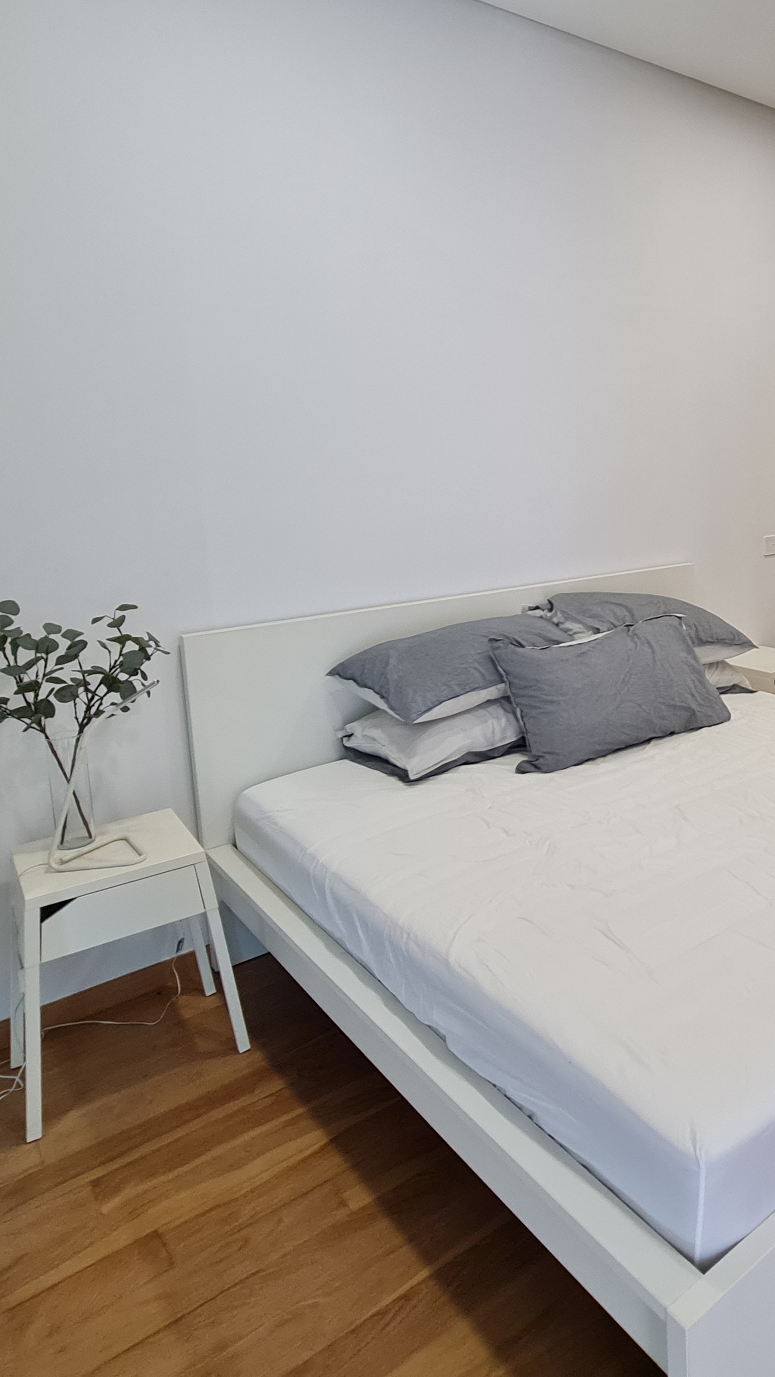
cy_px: 583
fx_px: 840
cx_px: 721
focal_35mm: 23
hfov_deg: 44.3
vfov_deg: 78.2
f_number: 2.2
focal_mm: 2.2
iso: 200
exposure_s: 1/50
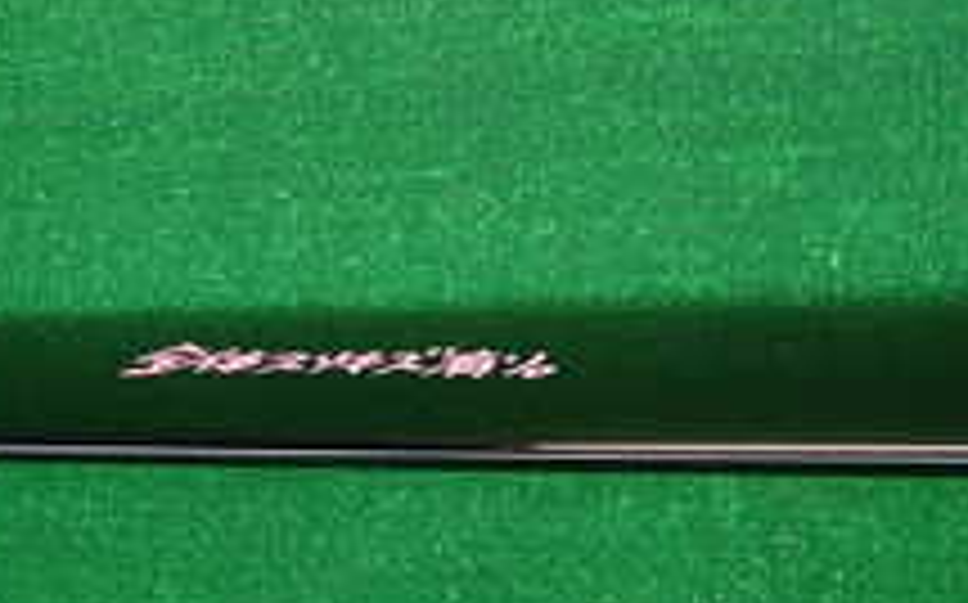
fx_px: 1951
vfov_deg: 17.0
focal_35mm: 74
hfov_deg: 27.9
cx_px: 495
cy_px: 670
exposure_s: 1/60
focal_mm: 4.5
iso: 160
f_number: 2
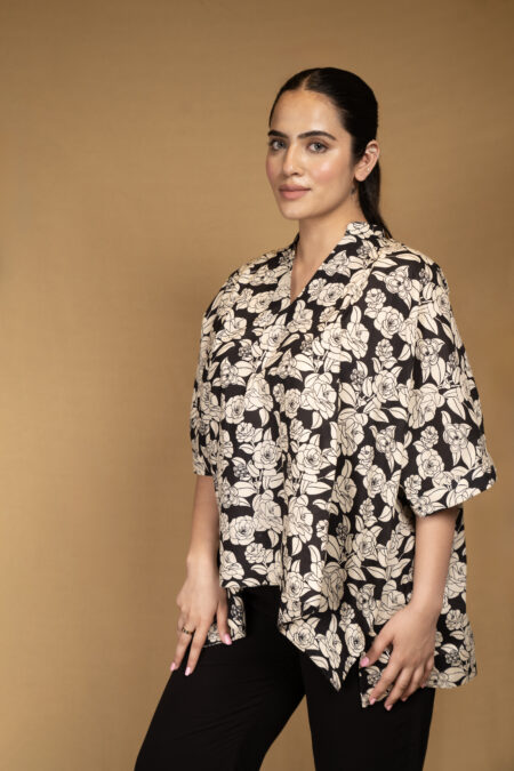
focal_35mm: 70
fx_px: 1499
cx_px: 257
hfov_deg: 19.5
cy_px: 386
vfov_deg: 28.8
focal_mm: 70
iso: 1000
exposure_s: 1/100
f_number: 4.5
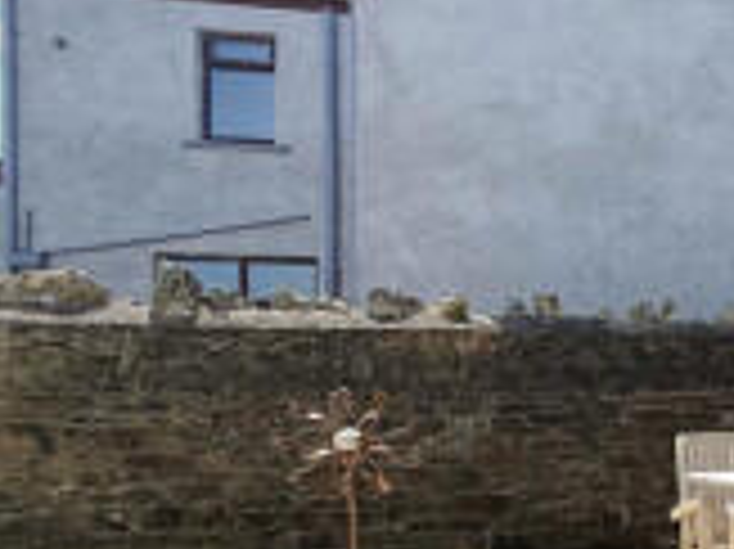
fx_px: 1059
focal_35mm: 50
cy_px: 439
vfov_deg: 28.5
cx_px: 1119
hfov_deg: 26.6
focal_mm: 2.22
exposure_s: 1/709
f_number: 2.2
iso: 50
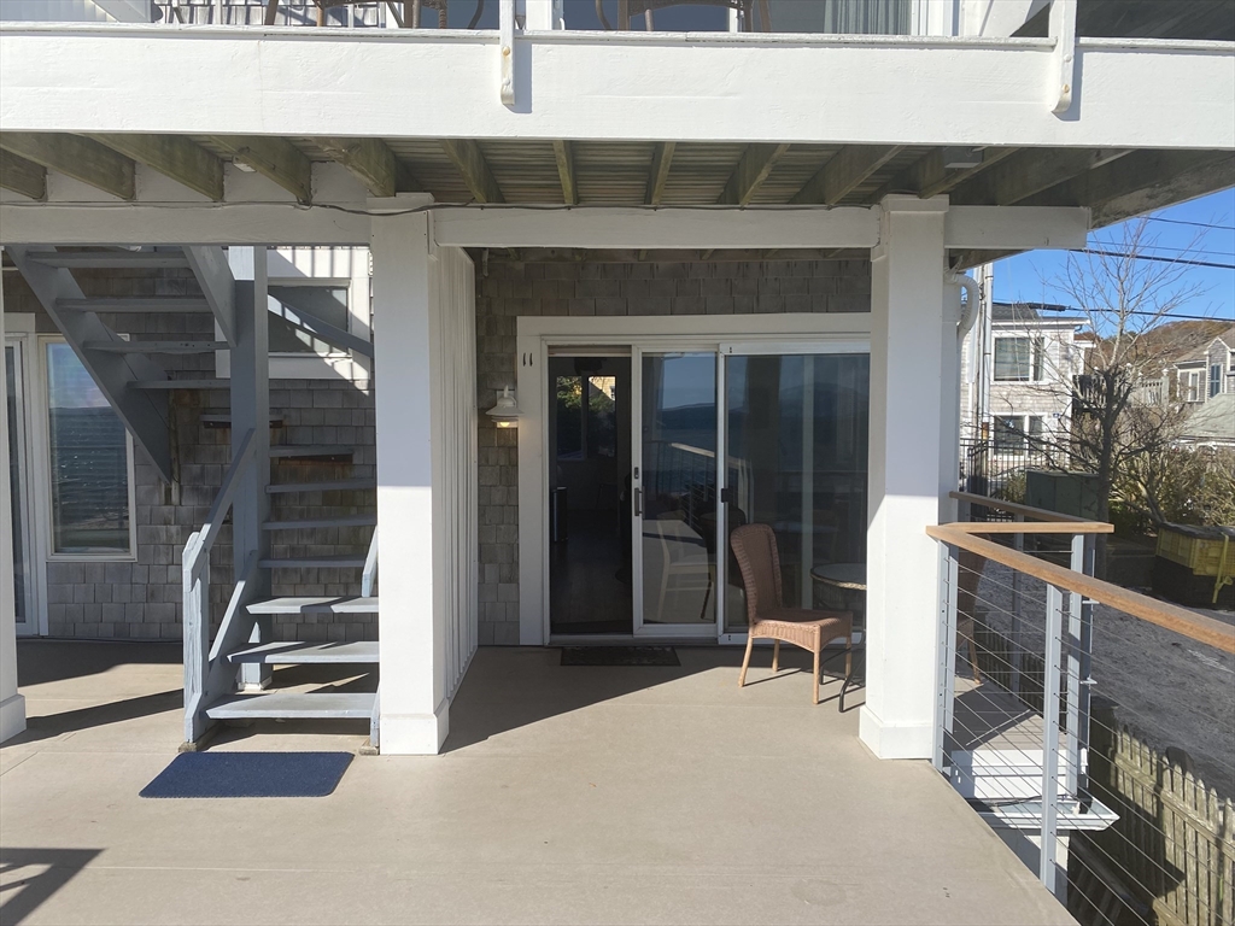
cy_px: 463
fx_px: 928
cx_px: 618
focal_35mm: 26
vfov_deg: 53.1
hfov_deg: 67.3
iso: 32
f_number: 1.8
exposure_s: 1/3731
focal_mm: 4.25
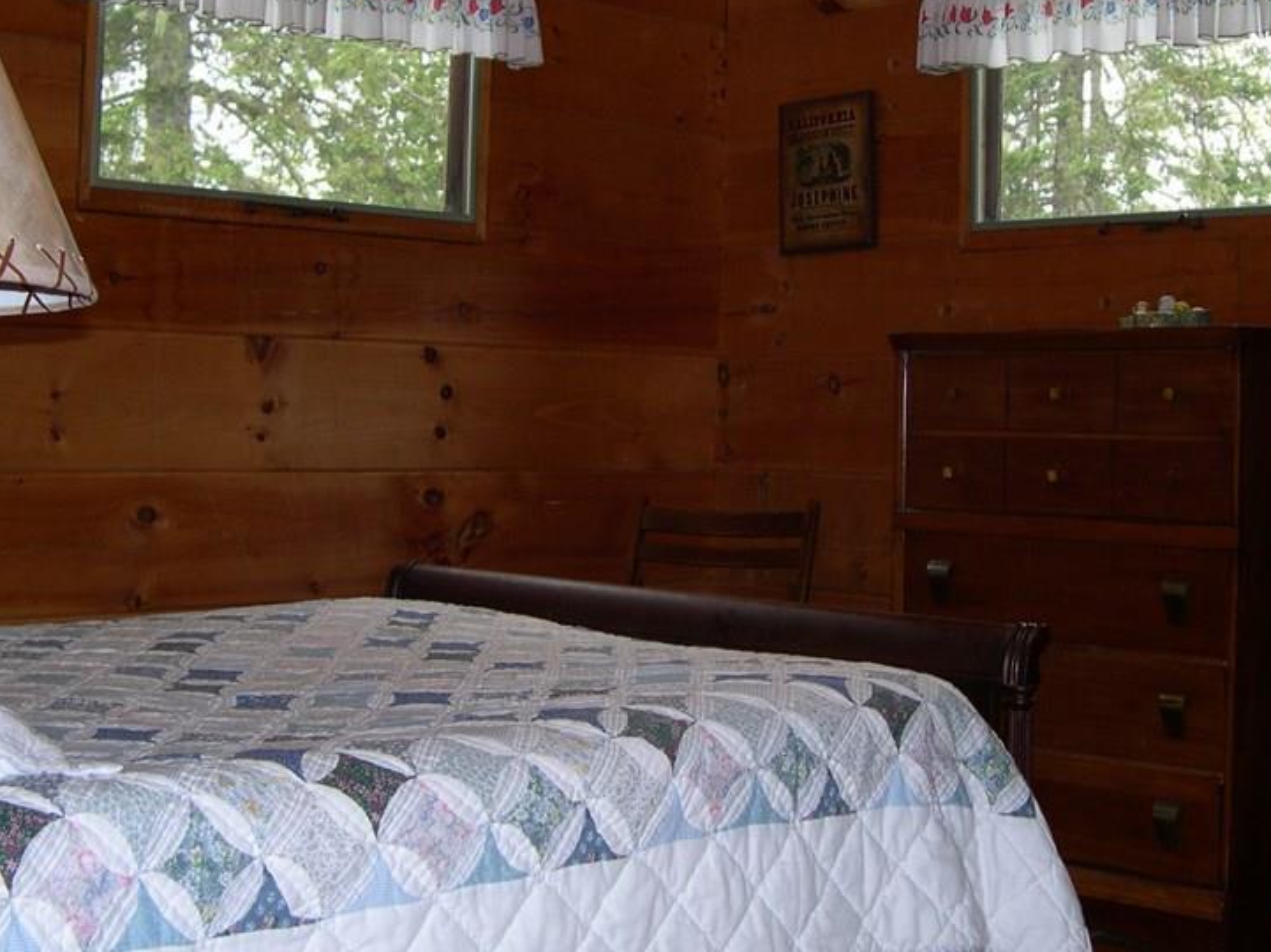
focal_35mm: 54
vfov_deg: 27.0
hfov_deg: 35.5
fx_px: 1982
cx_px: 702
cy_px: 416
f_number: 2.8
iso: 112
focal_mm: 8
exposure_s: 1/60
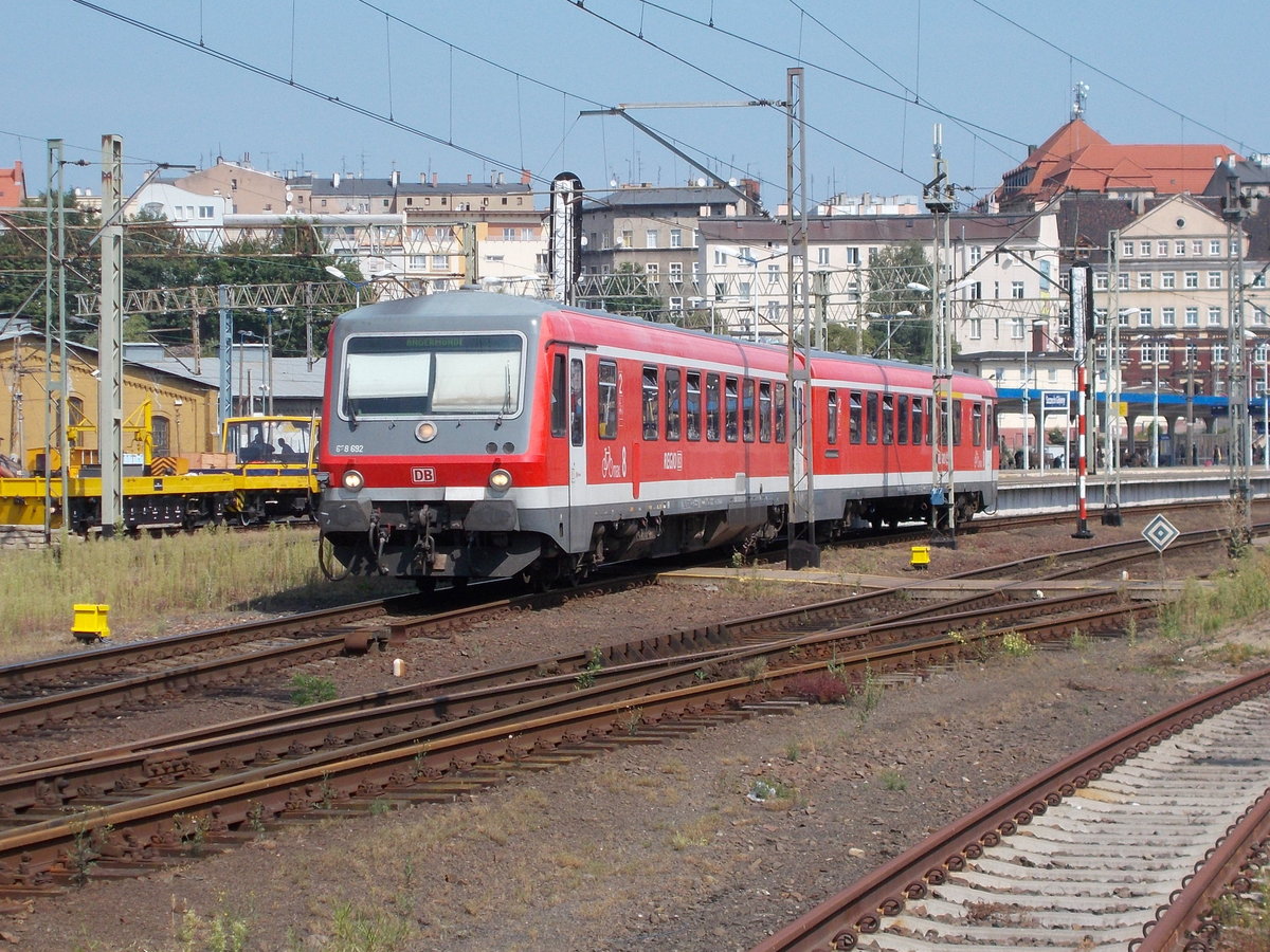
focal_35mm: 66
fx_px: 2421
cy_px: 476
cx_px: 635
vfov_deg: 22.3
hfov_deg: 29.4
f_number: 5.3
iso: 80
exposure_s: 1/500
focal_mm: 11.8
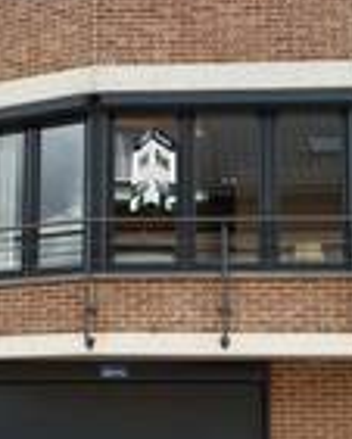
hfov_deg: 21.6
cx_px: 171
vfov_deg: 26.7
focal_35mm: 71
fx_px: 924
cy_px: 269
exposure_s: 1/4167
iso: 125
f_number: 1.78
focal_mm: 6.76
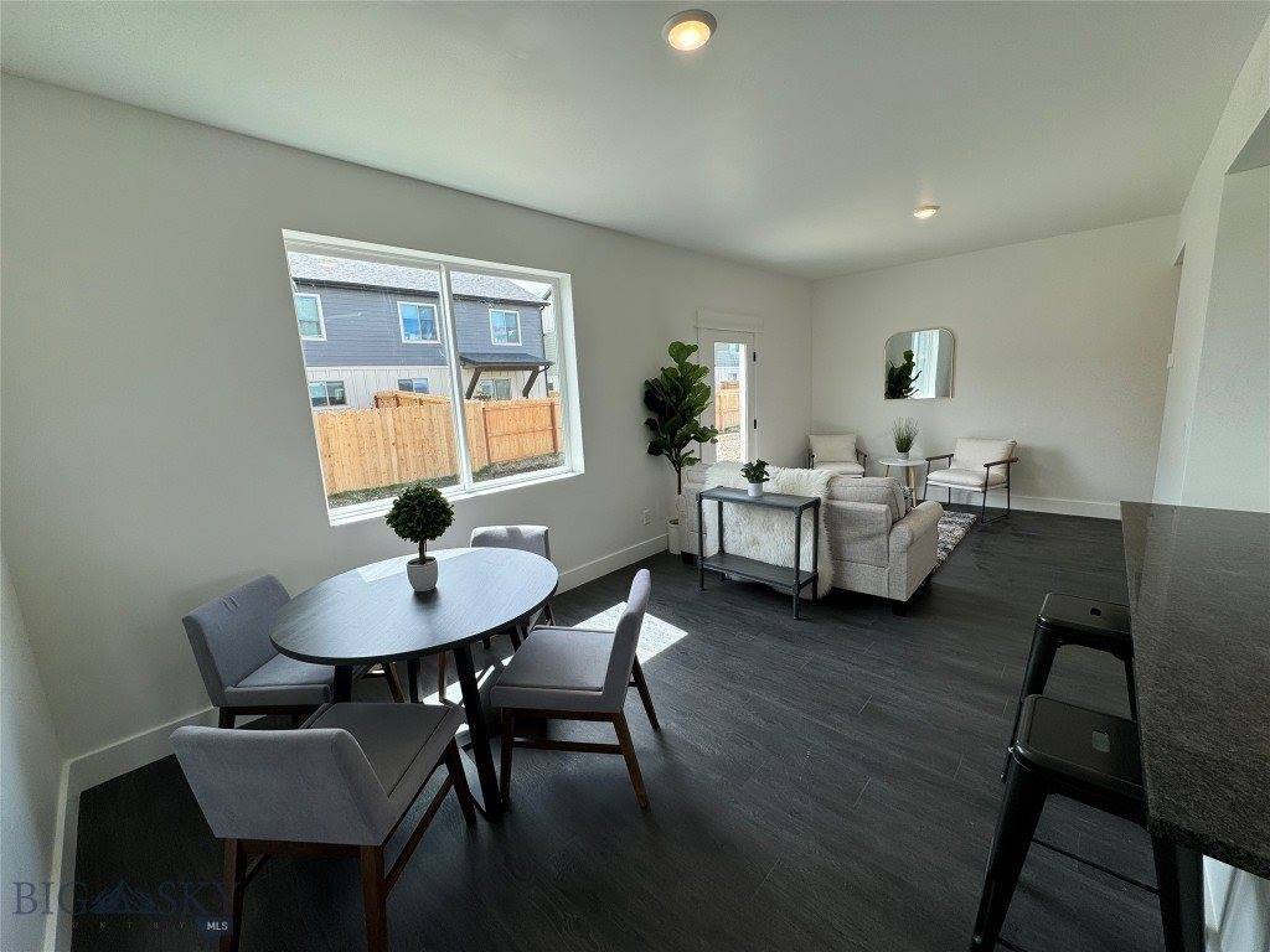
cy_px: 476
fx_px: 514
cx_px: 635
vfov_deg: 85.7
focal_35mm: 14
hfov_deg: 102.1
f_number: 2.2
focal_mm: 2.22
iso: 40
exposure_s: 1/235
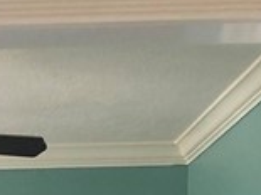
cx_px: -153
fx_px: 1394
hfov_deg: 10.3
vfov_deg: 7.2
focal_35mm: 185
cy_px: 573
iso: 25
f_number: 1.8
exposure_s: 1/40
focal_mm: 3.99
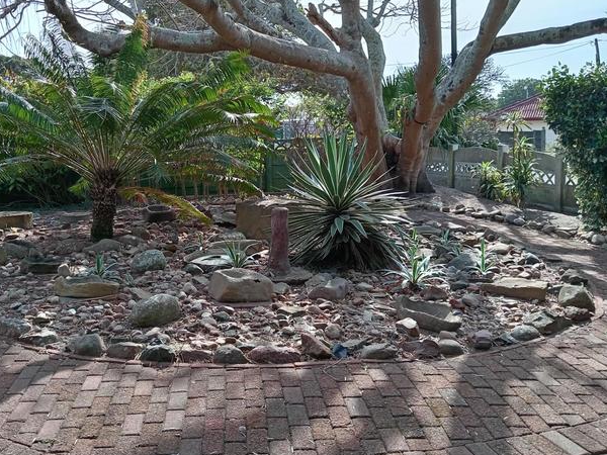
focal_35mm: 36
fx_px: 631
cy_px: 166
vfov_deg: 39.3
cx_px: 223
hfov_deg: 50.8
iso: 100
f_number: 1.8
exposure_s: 1/163
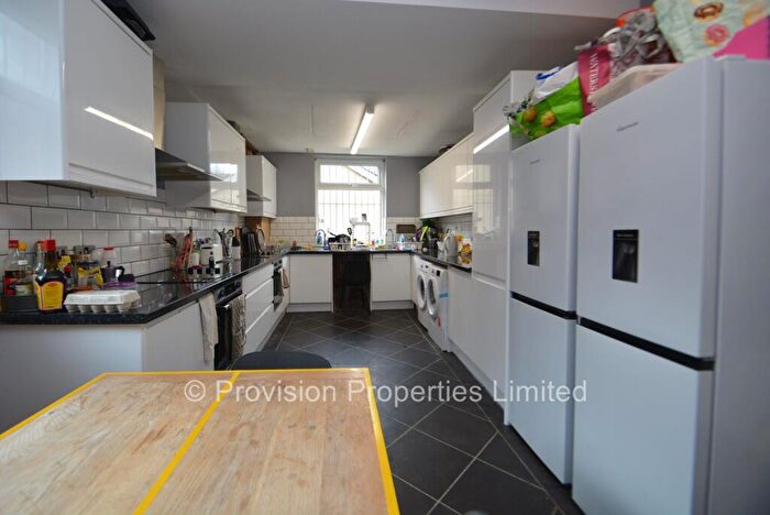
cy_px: 258
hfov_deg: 100.3
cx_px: 385
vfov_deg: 77.4
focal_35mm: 15
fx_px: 321
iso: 400
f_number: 4.8
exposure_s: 1/90
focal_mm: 10
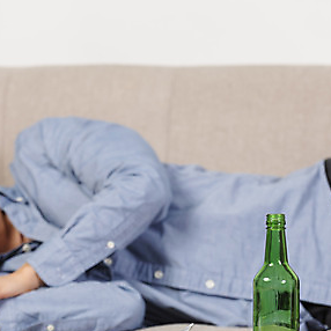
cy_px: 215
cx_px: 156
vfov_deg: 5.3
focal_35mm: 329
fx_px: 3559
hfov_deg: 5.3
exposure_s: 1/125
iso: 100
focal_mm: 185
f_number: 4
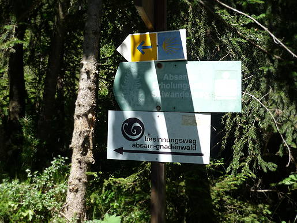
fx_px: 283
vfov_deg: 43.0
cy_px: 112
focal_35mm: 33
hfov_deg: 55.3
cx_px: 148
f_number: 2.8
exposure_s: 1/500
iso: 100
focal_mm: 5.5
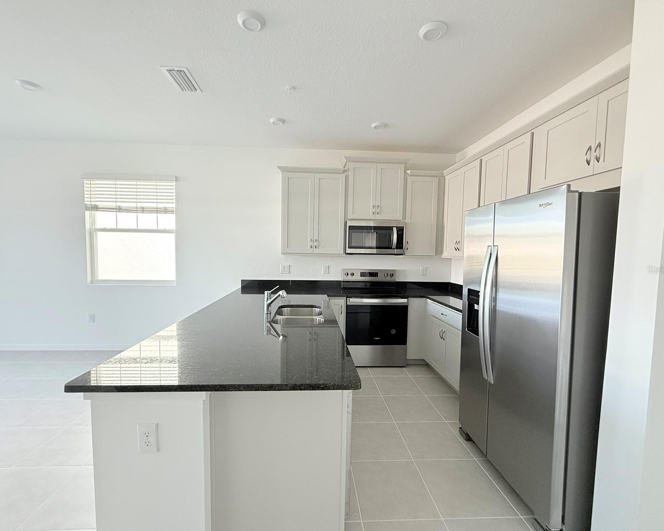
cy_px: 269
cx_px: 326
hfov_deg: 96.8
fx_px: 295
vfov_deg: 84.0
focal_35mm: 15
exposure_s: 1/99
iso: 160
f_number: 2.2
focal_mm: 2.22
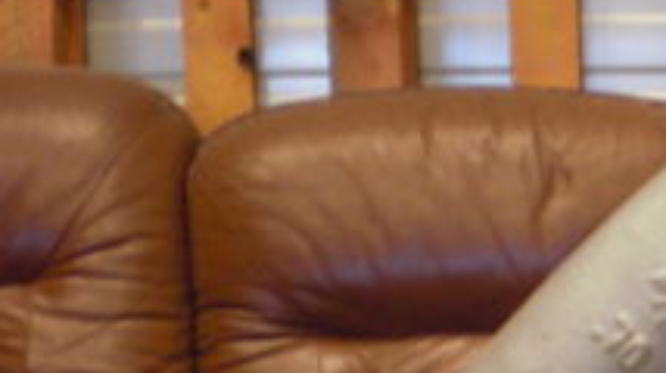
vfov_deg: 9.4
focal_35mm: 124
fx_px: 2188
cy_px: 628
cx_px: 940
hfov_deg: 16.1
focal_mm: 6.3
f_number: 3.1
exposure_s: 1/10
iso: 200
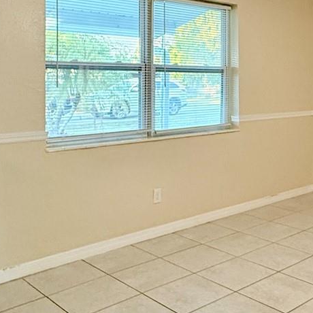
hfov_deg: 37.0
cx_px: 273
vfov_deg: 38.7
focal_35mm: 43
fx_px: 440
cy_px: 101
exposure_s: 1/120
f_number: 2.2
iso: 400
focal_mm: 2.22
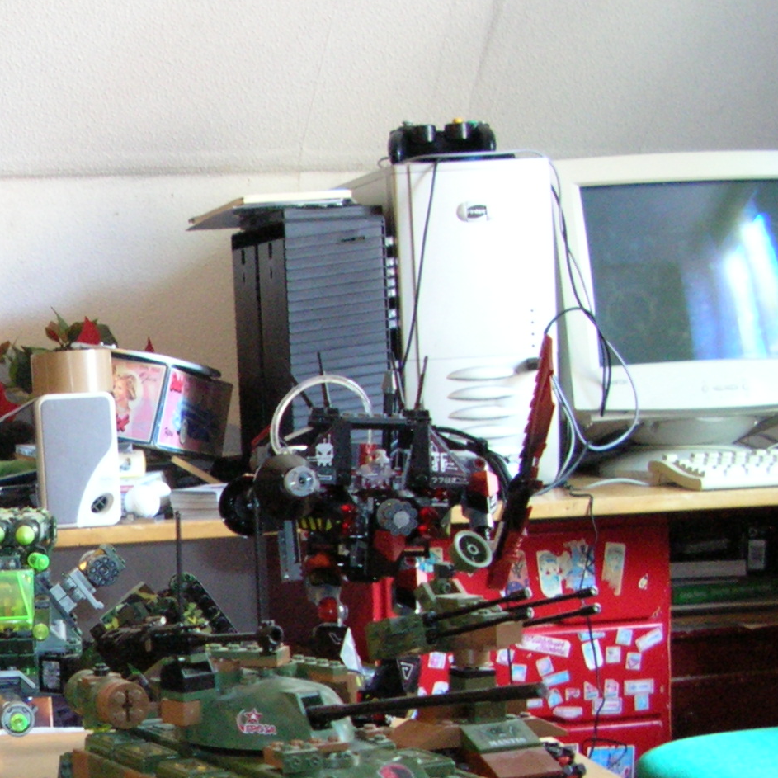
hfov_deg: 21.6
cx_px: -117
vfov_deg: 22.7
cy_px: 633
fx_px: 1907
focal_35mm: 75
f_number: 2.8
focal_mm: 5.8
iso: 200
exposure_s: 1/7
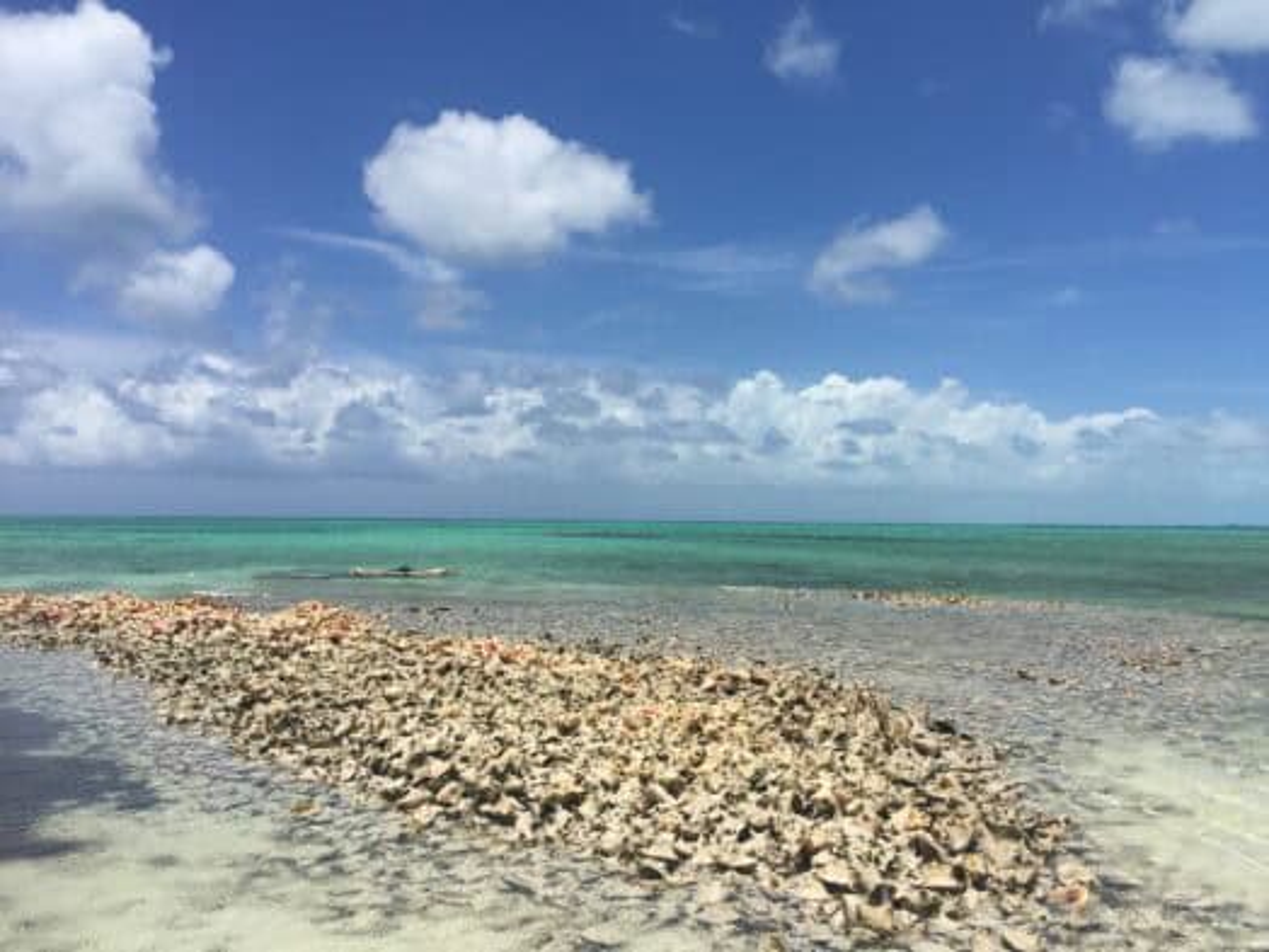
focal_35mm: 29
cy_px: 476
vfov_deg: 48.2
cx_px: 634
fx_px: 1063
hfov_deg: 61.7
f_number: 2.2
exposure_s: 1/4950
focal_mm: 4.2
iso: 32
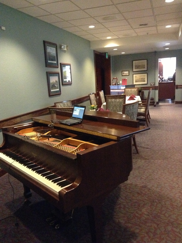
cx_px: 91
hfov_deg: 42.8
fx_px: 232
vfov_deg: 55.4
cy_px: 122
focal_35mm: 33
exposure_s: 1/15
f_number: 2.4
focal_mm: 3.3
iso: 640
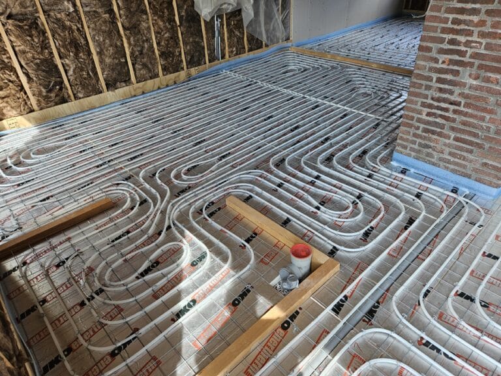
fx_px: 333
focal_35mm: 23
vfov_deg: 58.9
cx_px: 250
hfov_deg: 73.9
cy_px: 188
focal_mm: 5.4
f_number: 1.8
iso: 80
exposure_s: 1/180
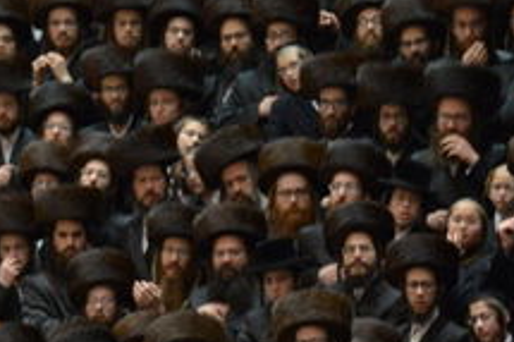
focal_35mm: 447
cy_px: 482
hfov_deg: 4.6
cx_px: 29
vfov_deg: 3.1
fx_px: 6377
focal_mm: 150
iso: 2000
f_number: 5.6
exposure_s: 1/125
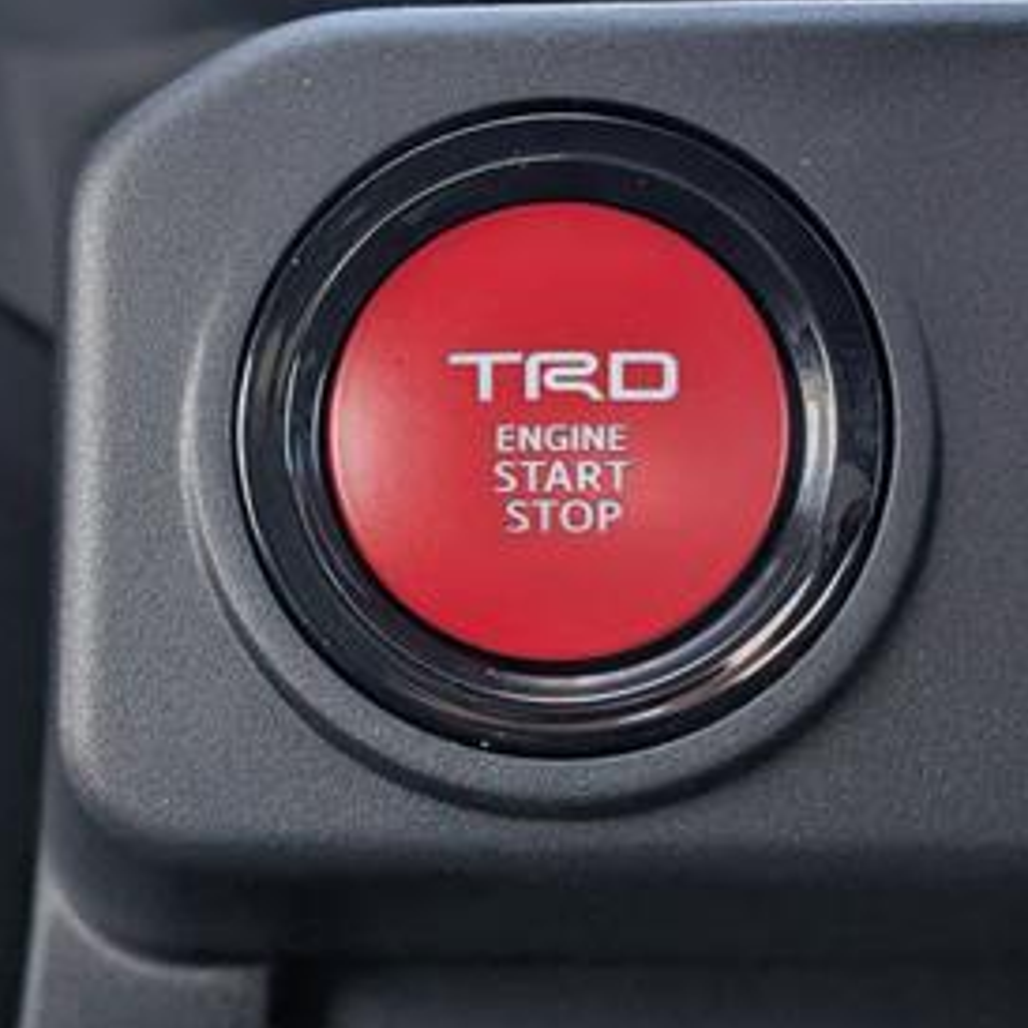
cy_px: 469
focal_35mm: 101
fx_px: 3393
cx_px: 499
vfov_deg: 17.2
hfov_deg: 17.2
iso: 29
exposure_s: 1/137
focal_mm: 6.9
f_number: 1.68
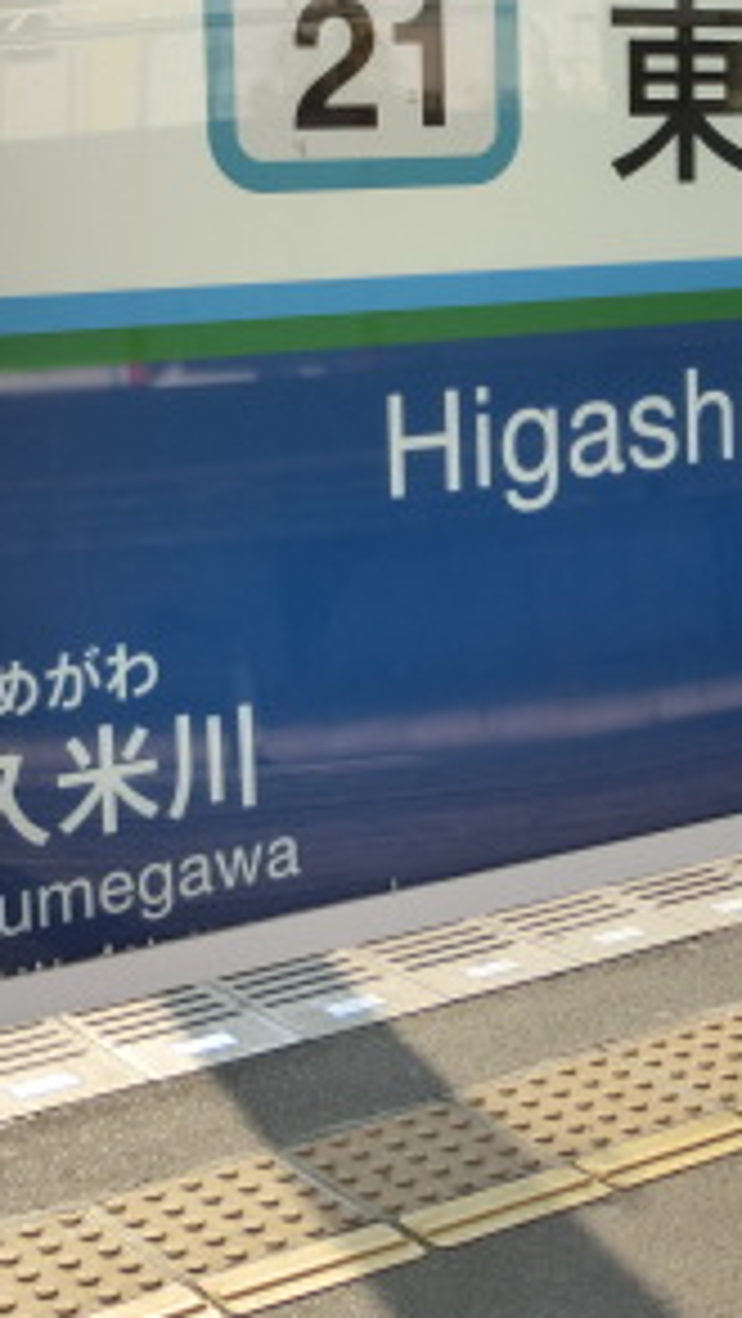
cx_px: 531
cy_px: 409
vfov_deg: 30.3
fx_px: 2411
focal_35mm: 69
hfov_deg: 17.4
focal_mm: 5.2
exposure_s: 1/250
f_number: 3.7
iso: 80
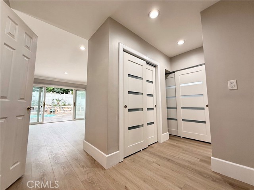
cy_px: 95
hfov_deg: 102.1
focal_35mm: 14
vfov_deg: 85.7
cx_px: 127
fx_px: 103
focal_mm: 2.22
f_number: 2.2
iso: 100
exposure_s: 1/120
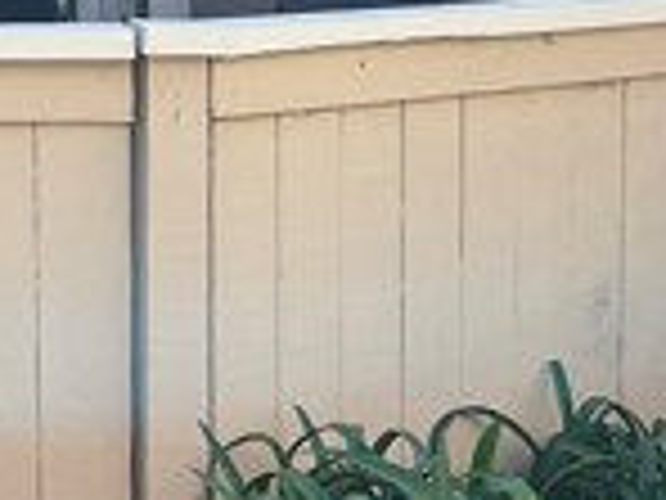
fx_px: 2405
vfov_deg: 11.7
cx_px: -306
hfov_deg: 14.8
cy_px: -45
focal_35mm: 125
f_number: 1.8
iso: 16
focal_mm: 3
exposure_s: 1/495
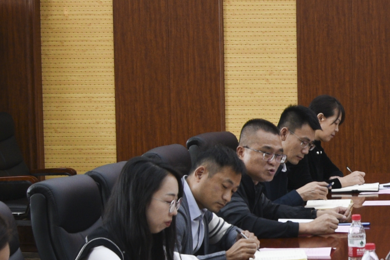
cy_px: 161
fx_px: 1517
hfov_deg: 13.8
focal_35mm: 140
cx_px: 569
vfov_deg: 9.8
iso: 320
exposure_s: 1/125
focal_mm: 24
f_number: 4
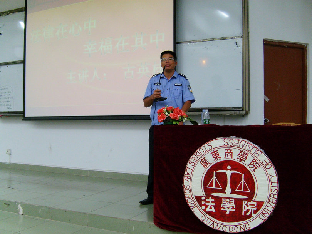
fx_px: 316
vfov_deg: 40.7
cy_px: 117
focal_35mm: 35
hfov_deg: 52.6
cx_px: 156
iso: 200
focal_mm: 5.8
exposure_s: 1/30
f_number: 2.8
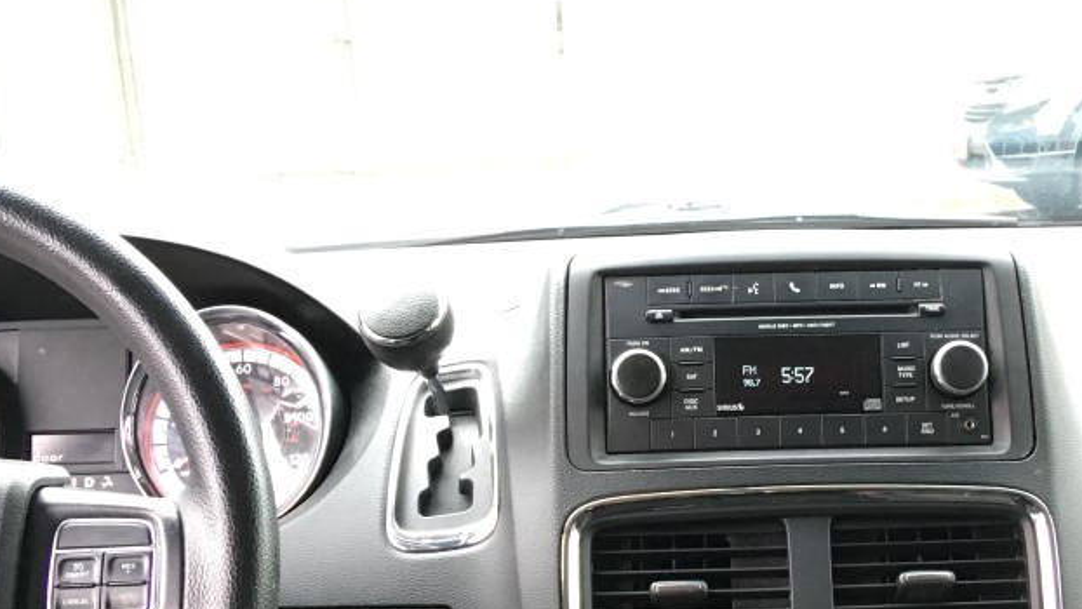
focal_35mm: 52
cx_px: 703
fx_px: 1492
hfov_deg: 39.5
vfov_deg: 22.9
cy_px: 421
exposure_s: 1/30
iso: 125
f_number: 2.2
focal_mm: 4.15
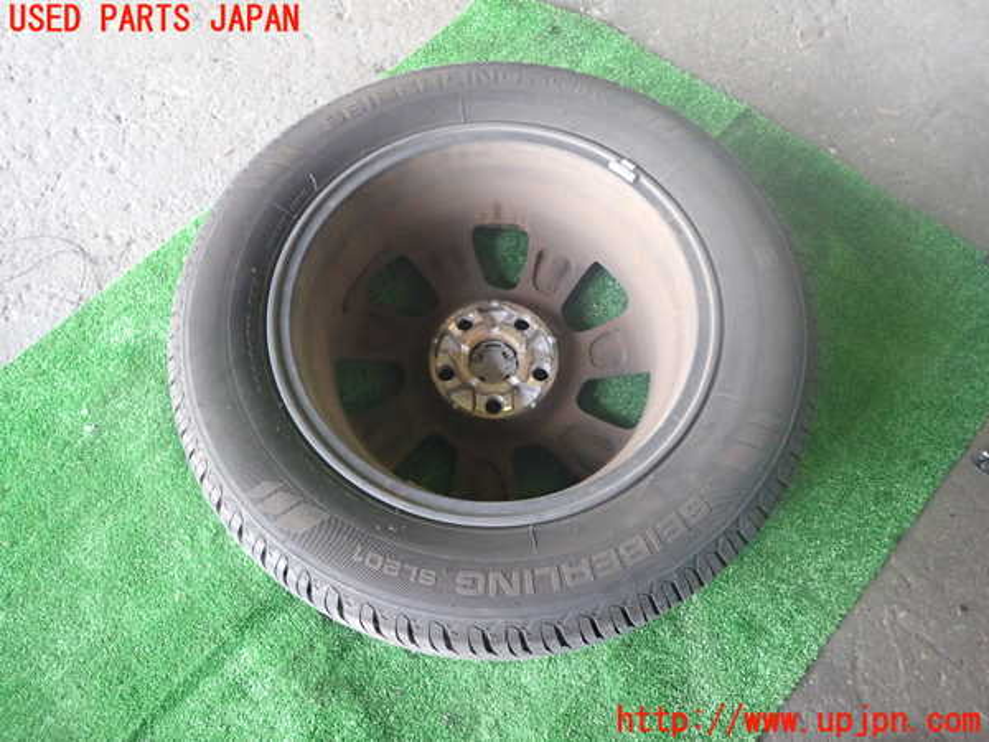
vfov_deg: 54.9
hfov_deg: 69.4
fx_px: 714
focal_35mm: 25
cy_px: 371
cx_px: 494
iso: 500
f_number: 2
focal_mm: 4.5
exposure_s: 1/30
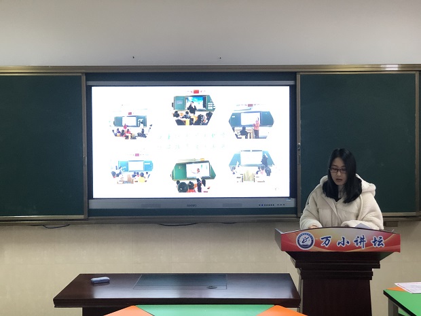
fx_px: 693
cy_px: 158
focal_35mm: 57
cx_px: 210
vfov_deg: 25.7
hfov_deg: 33.8
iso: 250
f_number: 2.8
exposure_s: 1/33
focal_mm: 6.6
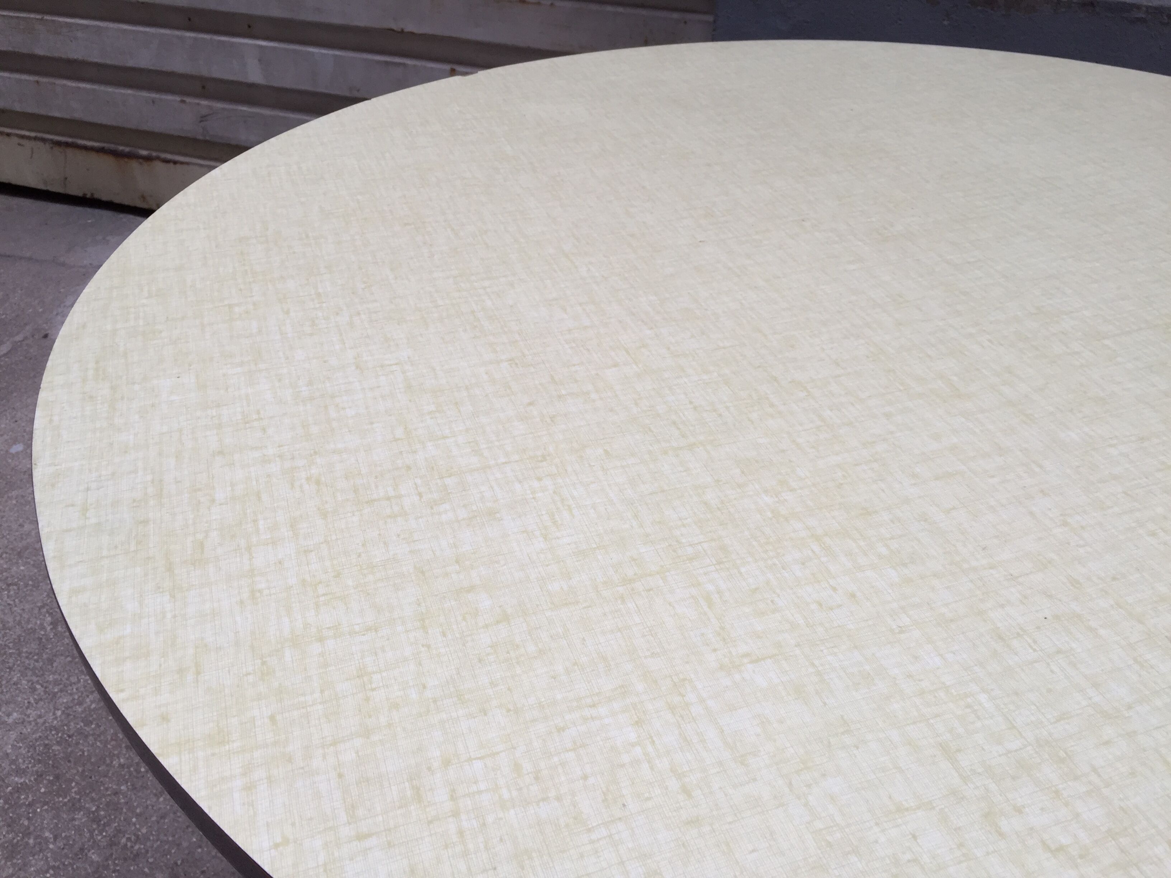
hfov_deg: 61.7
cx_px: 586
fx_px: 981
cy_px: 439
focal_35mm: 29
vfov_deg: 48.2
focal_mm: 4.15
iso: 32
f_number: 2.2
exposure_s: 1/50
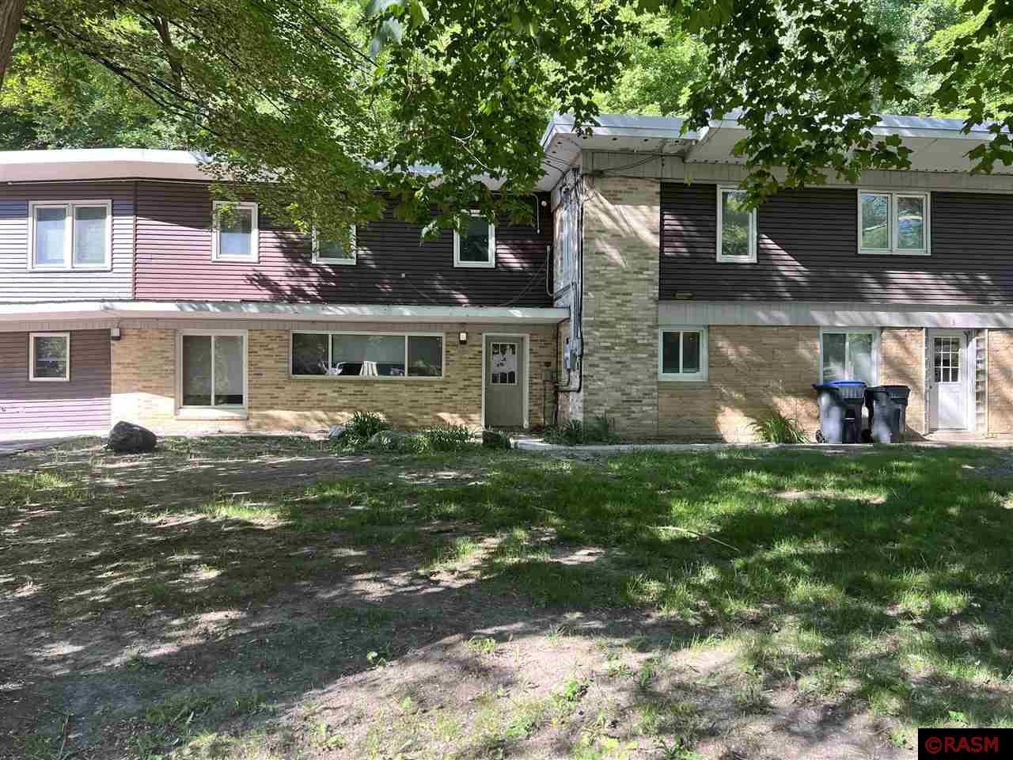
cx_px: 506
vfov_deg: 53.1
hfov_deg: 67.3
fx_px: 761
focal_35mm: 26
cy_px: 380
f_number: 1.5
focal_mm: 5.7
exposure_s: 1/294
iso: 50
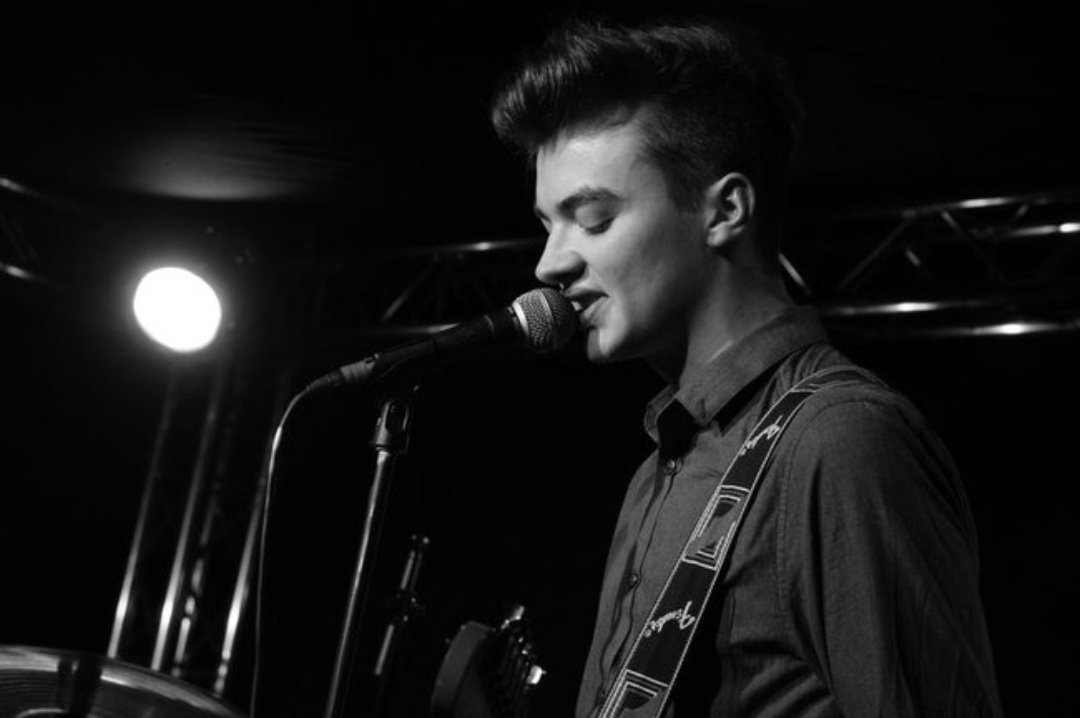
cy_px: 359
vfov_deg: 15.2
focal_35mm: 90
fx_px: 2697
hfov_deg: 22.6
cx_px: 540
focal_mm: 60
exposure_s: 1/125
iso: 1600
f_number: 7.1
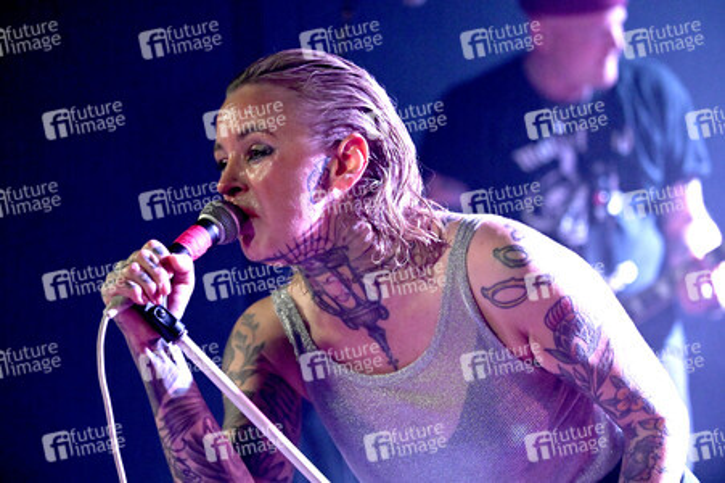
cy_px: 242
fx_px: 1811
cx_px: 362
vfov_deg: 15.2
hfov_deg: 22.6
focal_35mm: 90
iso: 6400
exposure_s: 1/400
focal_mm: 90
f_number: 2.8
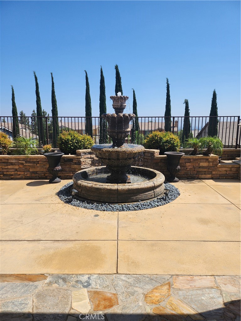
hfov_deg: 56.8
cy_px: 160
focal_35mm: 24
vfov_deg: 71.6
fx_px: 223
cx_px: 120
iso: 50
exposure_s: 1/4131
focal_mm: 5
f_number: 1.8
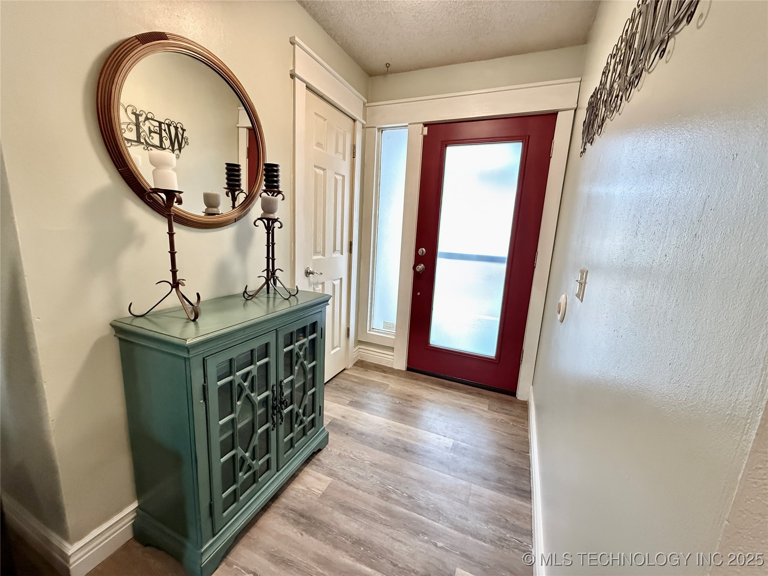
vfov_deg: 85.7
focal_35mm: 14
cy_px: 288
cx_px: 384
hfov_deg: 102.1
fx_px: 311
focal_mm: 2.22
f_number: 2.2
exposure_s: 1/60
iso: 1000
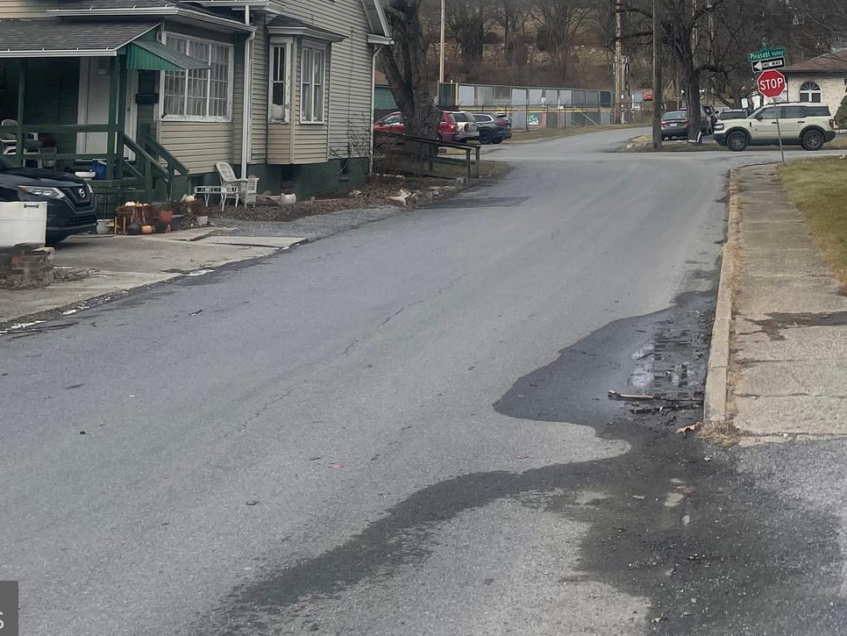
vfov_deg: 25.9
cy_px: -21
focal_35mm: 53
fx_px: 1297
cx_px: 697
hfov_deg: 34.8
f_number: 1.6
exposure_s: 1/2924
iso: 32
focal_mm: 5.1
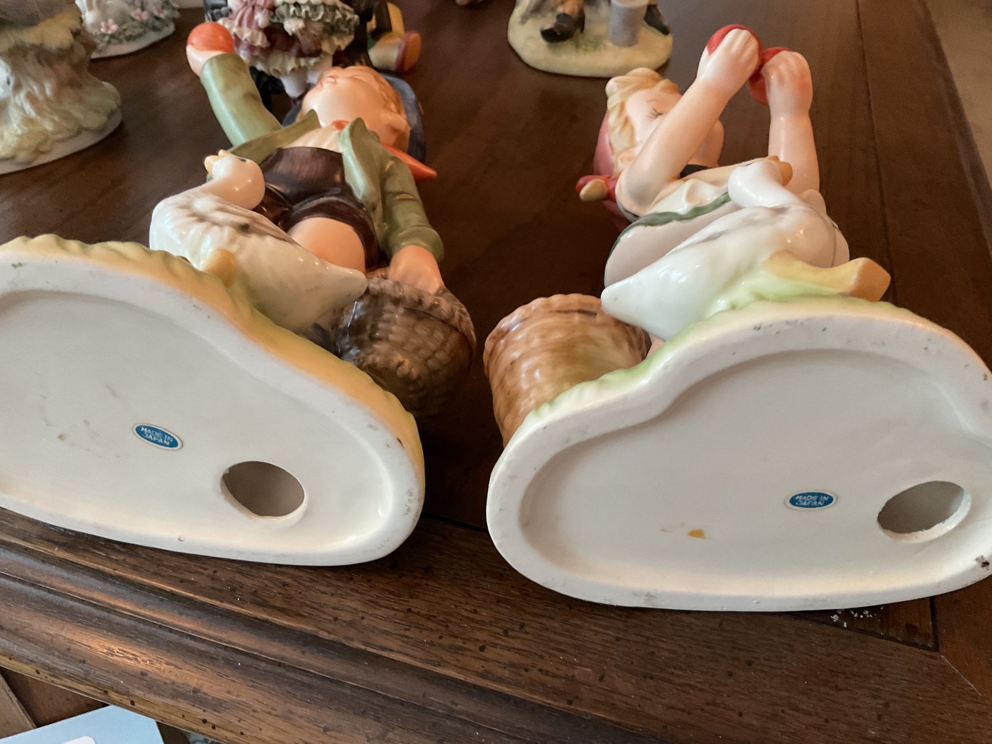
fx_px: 831
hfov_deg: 61.7
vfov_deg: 48.2
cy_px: 372
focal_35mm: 29
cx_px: 496
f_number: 1.8
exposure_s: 1/40
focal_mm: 3
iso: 200
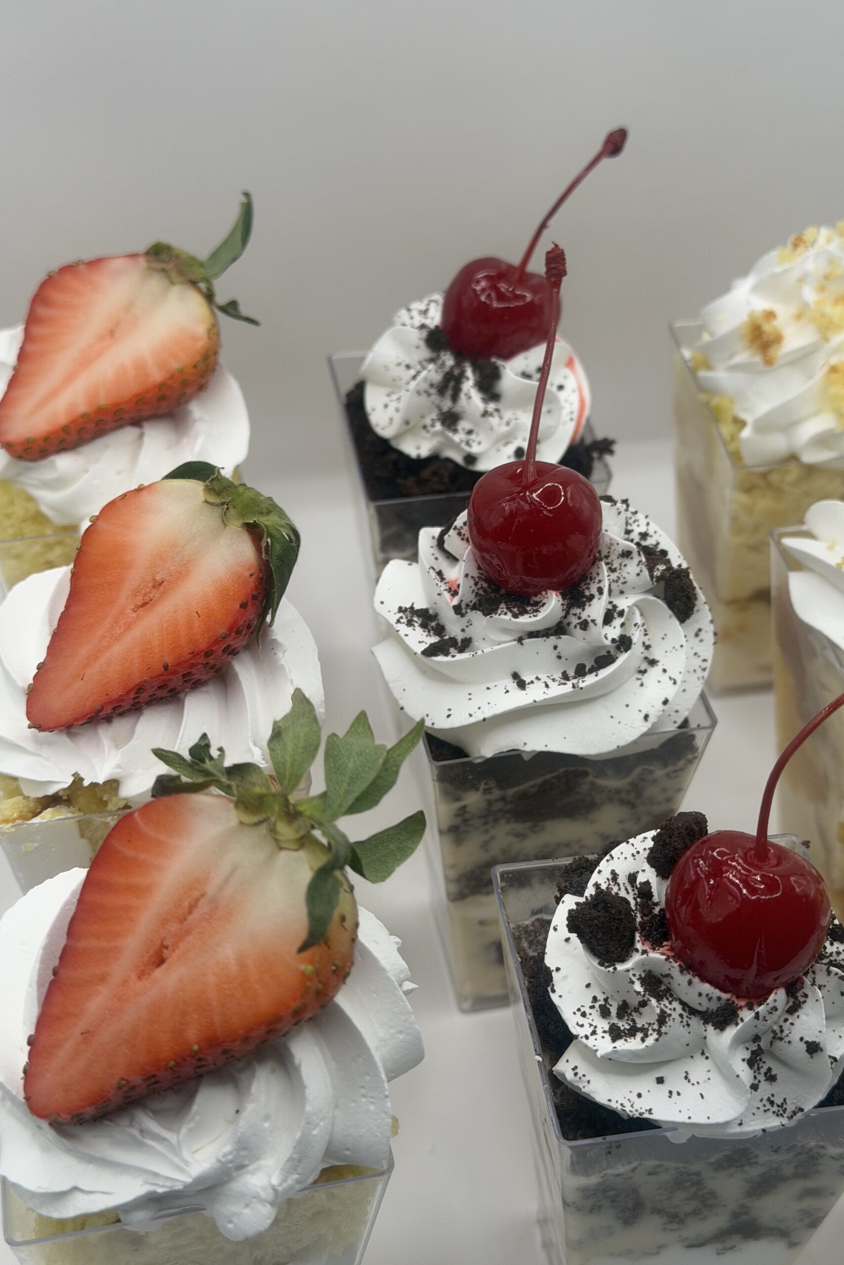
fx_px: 1758
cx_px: 471
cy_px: 632
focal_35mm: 50
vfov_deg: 39.6
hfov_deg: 27.0
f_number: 1.78
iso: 64
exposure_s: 1/268
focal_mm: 6.76
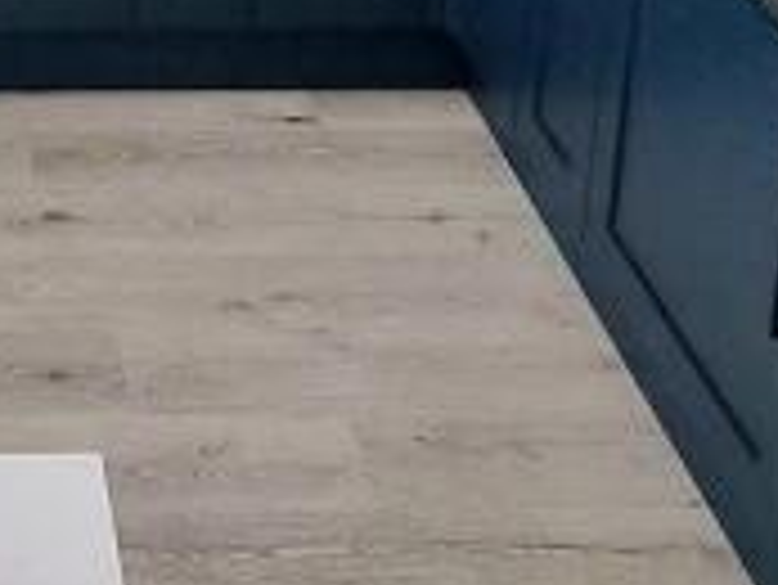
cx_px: -130
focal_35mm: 77
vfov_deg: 16.2
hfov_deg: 23.4
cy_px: -459
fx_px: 1732
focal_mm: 2.2
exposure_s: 1/270
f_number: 2.2
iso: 50
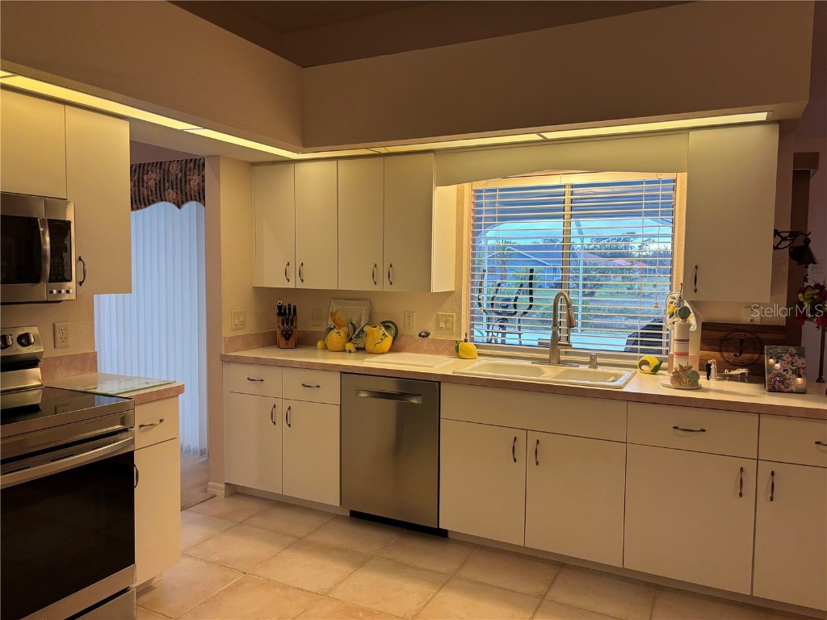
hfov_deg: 67.3
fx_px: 621
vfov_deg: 53.1
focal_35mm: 26
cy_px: 310
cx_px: 414
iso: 125
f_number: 1.6
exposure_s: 1/120
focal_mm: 5.96
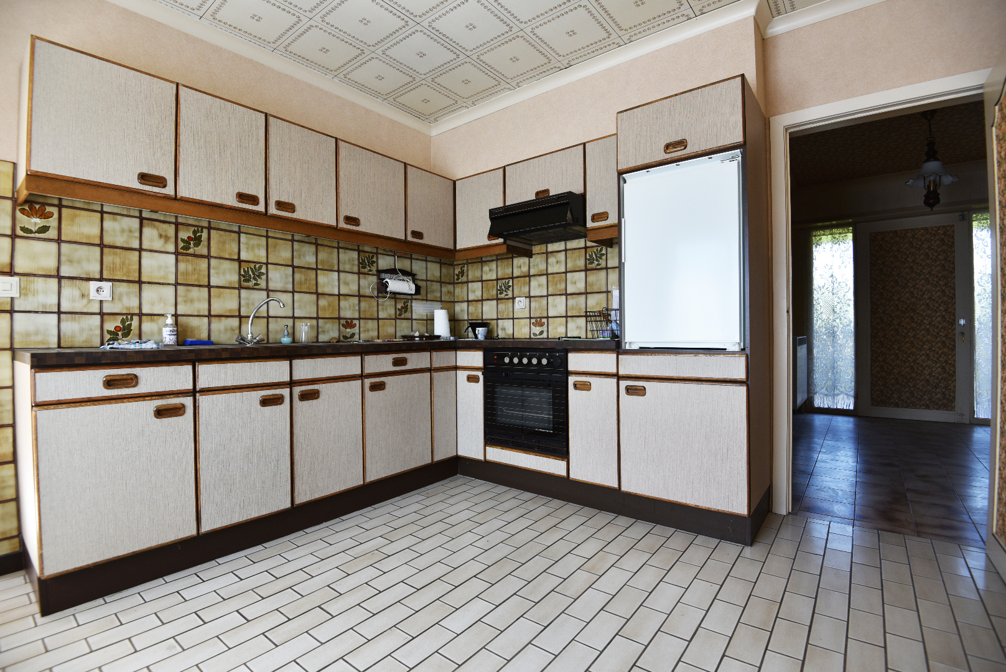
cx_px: 503
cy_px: 336
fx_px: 447
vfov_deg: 73.8
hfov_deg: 96.7
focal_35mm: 16
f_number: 5
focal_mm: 16
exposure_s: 1/100
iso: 400
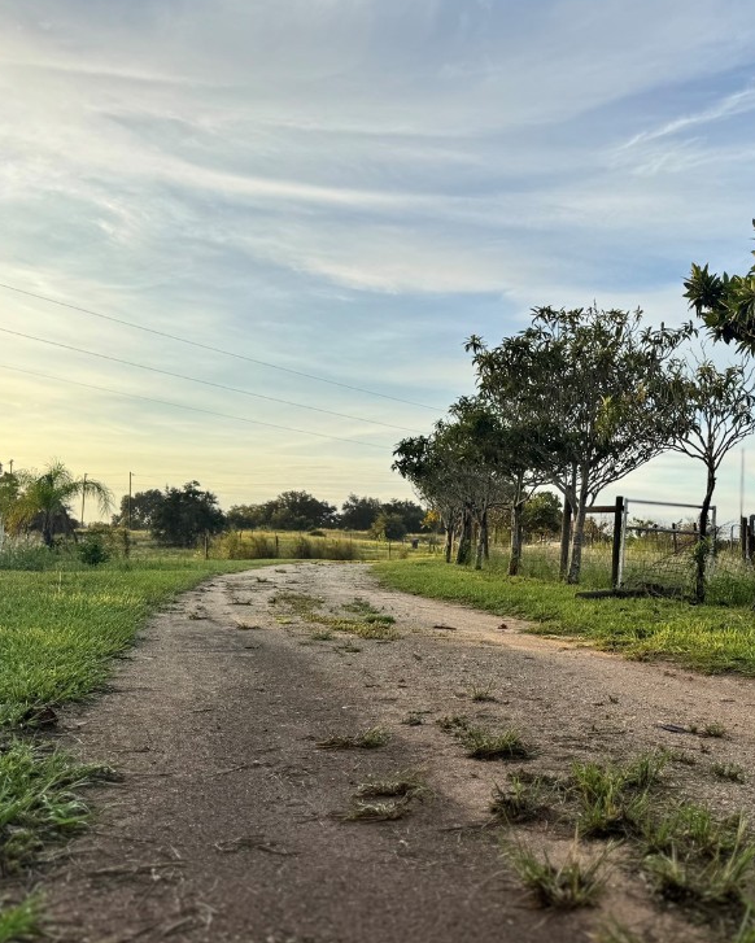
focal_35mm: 33
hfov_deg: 43.2
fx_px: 921
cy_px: 486
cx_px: 566
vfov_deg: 54.2
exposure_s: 1/1637
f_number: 1.78
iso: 80
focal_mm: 6.76
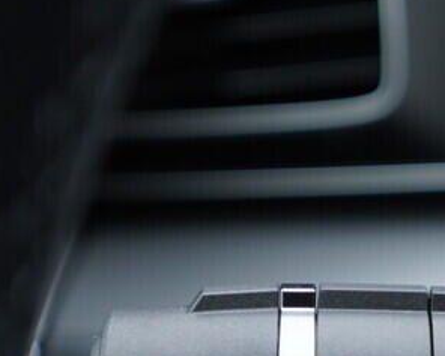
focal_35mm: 117
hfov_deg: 16.1
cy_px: 358
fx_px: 1541
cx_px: 450
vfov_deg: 13.0
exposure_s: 1/40
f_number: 2.8
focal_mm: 24
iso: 160
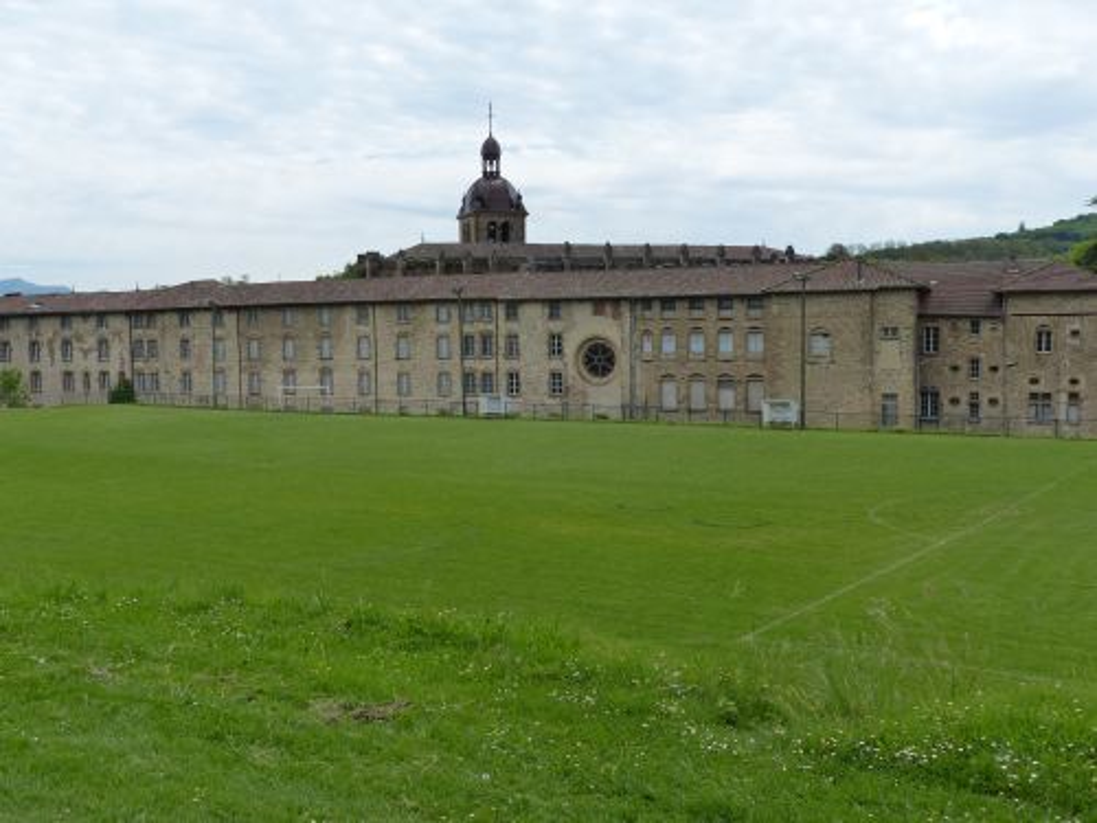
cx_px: 548
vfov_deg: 39.7
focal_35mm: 36
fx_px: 1141
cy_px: 412
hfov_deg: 51.4
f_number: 4
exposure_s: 1/1000
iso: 160
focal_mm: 6.4
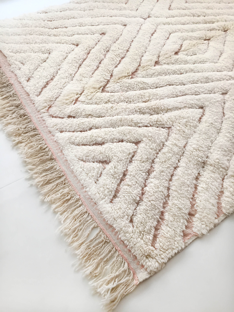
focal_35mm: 29
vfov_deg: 61.7
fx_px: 261
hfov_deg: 48.2
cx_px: 117
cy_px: 156
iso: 40
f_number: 2.2
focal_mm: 4.15
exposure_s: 1/33
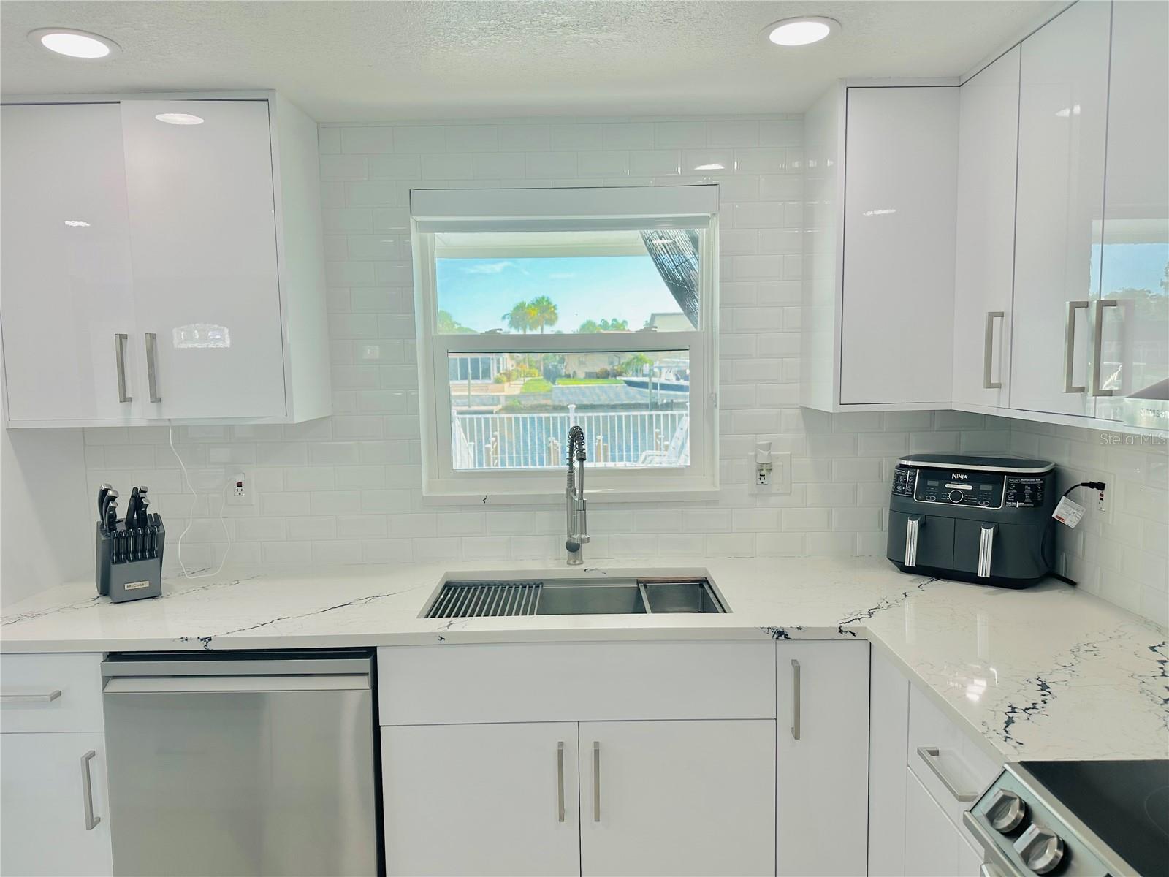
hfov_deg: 71.6
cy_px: 438
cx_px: 584
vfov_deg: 56.8
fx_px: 810
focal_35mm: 24
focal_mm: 6.86
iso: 80
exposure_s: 1/298
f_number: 1.78
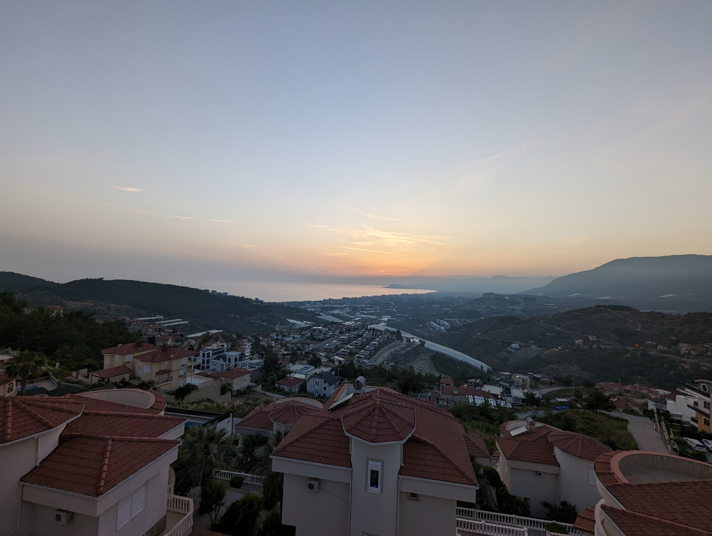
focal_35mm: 13
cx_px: 356
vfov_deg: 90.1
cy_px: 268
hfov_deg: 106.1
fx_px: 268
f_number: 2.2
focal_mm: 1.95
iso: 51
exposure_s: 1/273
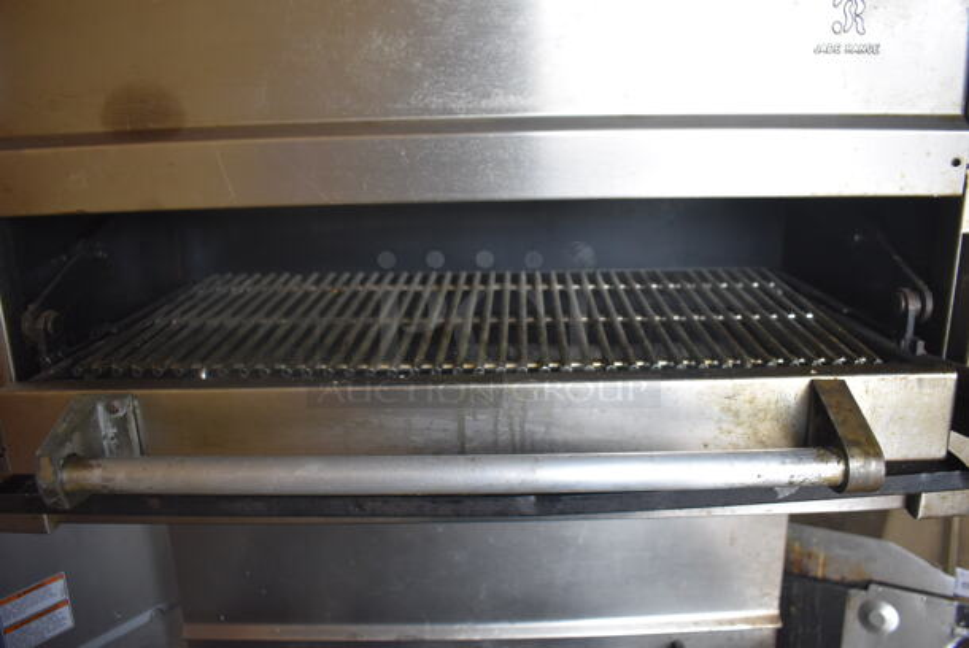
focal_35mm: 27
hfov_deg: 67.3
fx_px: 727
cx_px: 484
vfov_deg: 48.0
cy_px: 324
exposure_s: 1/125
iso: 1000
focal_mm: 18
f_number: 3.5
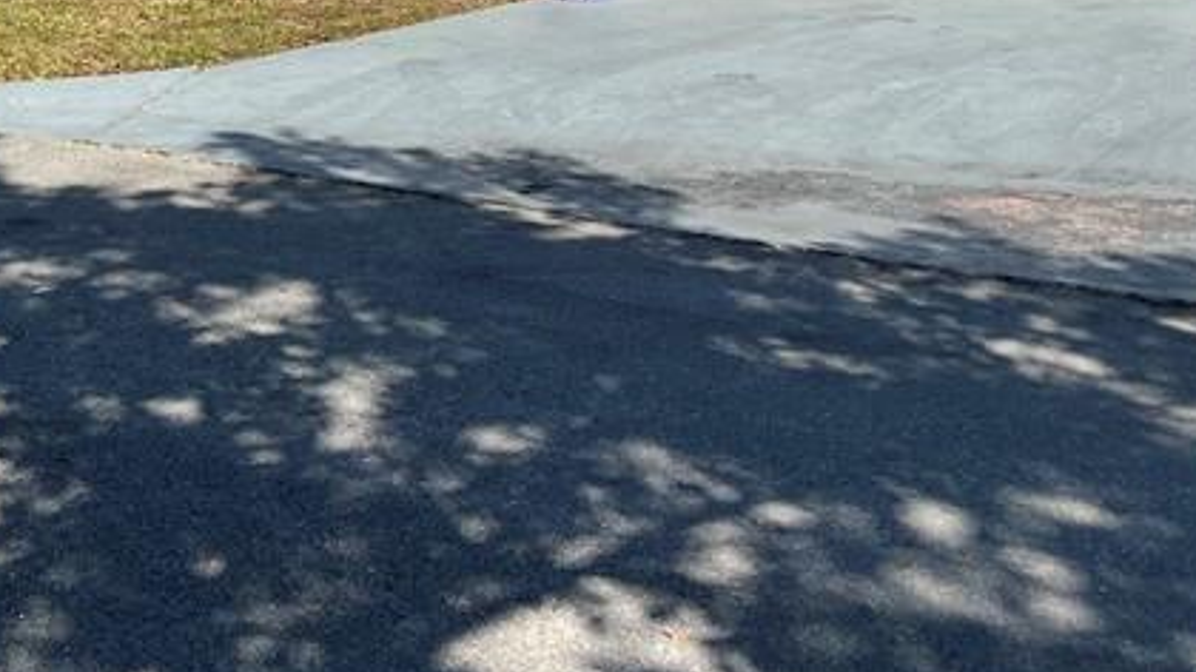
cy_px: -202
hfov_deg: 29.4
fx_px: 2188
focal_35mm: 69
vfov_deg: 16.5
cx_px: 142
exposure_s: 1/6211
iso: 50
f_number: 1.5
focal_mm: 5.7
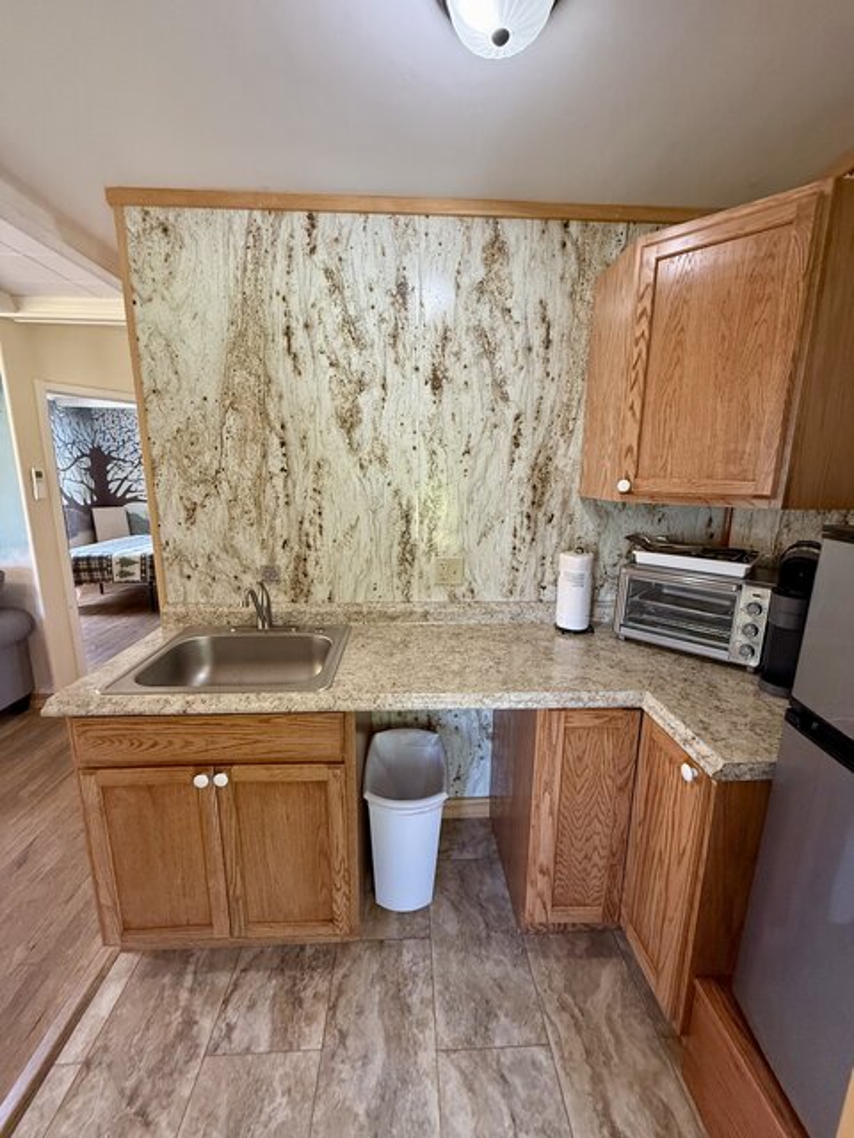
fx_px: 461
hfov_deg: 85.7
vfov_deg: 102.1
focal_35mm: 14
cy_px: 569
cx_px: 427
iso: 320
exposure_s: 1/99
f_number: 2.2
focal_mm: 2.22
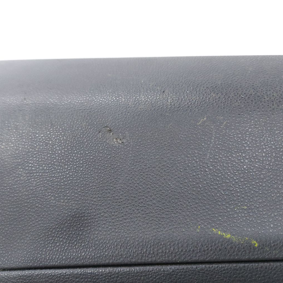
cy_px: 139
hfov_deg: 55.3
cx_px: 117
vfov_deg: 55.6
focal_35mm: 29
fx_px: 268
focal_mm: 5.23
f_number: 1.8
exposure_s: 1/50
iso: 125
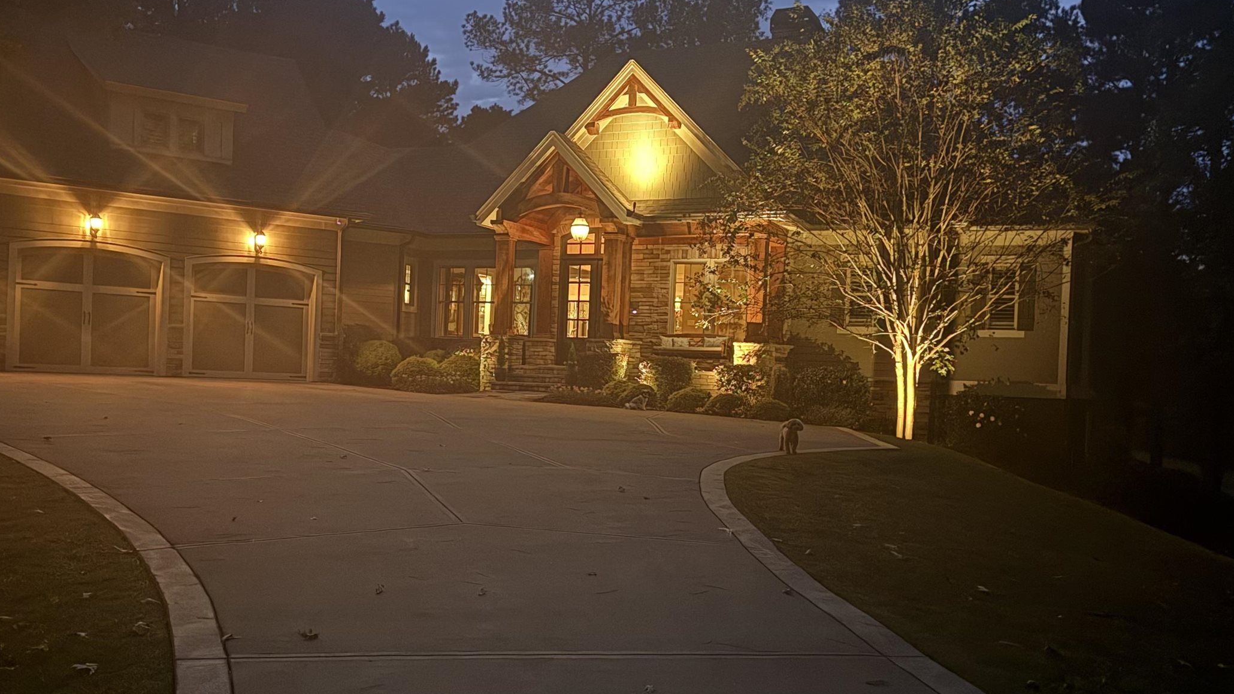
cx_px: 494
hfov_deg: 51.3
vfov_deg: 30.4
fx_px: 1276
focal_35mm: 39
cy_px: 389
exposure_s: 1/5
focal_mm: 6.76
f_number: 1.78
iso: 2000
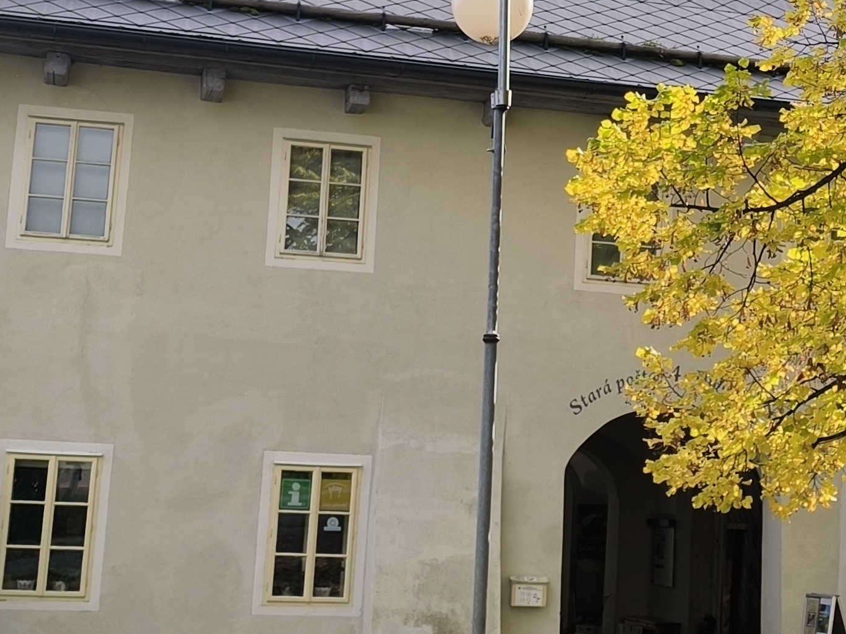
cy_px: 197
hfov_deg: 28.3
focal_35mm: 68
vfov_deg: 21.5
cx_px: 606
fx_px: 1662
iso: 50
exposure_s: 1/927
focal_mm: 6.14
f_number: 1.65
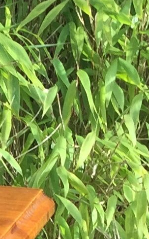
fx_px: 1345
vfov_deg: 9.0
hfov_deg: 6.1
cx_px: -200
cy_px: 603
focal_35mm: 207
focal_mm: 4.15
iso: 32
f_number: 2.2
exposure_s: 1/150
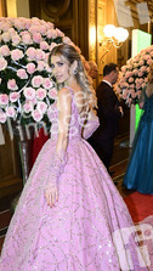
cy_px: 181
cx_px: 64
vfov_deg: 44.7
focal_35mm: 45
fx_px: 323
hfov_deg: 26.6
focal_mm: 24
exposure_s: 1/200
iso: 3200
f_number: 3.2
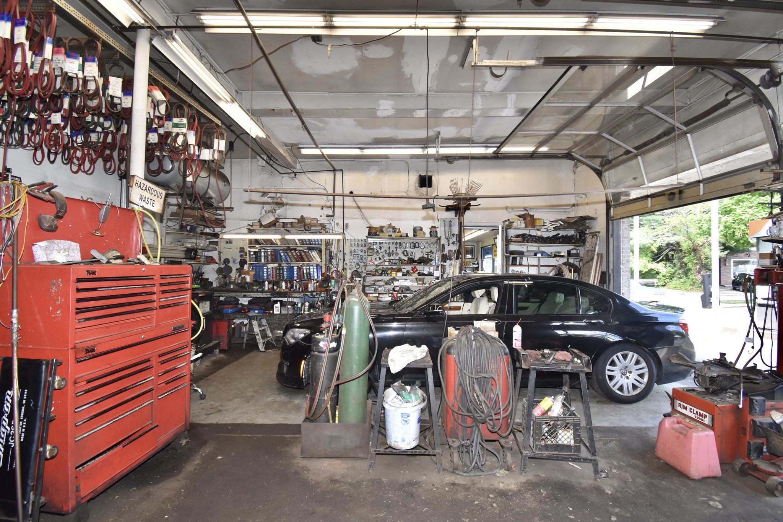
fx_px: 326
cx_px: 392
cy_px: 261
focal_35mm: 15
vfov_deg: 77.3
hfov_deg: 100.4
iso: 800
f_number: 4.5
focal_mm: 10
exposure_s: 1/160
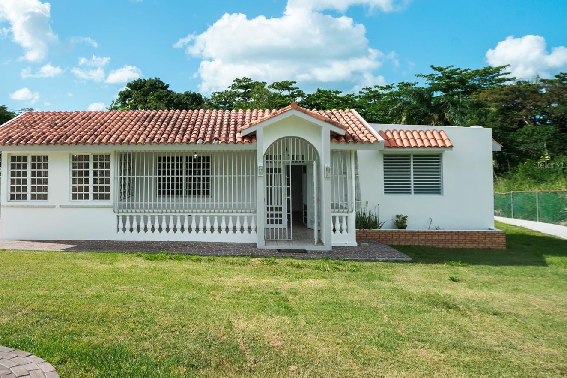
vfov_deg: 44.8
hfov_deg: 63.1
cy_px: 165
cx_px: 229
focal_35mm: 29
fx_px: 457
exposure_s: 1/8000
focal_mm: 24
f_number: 5
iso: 1600
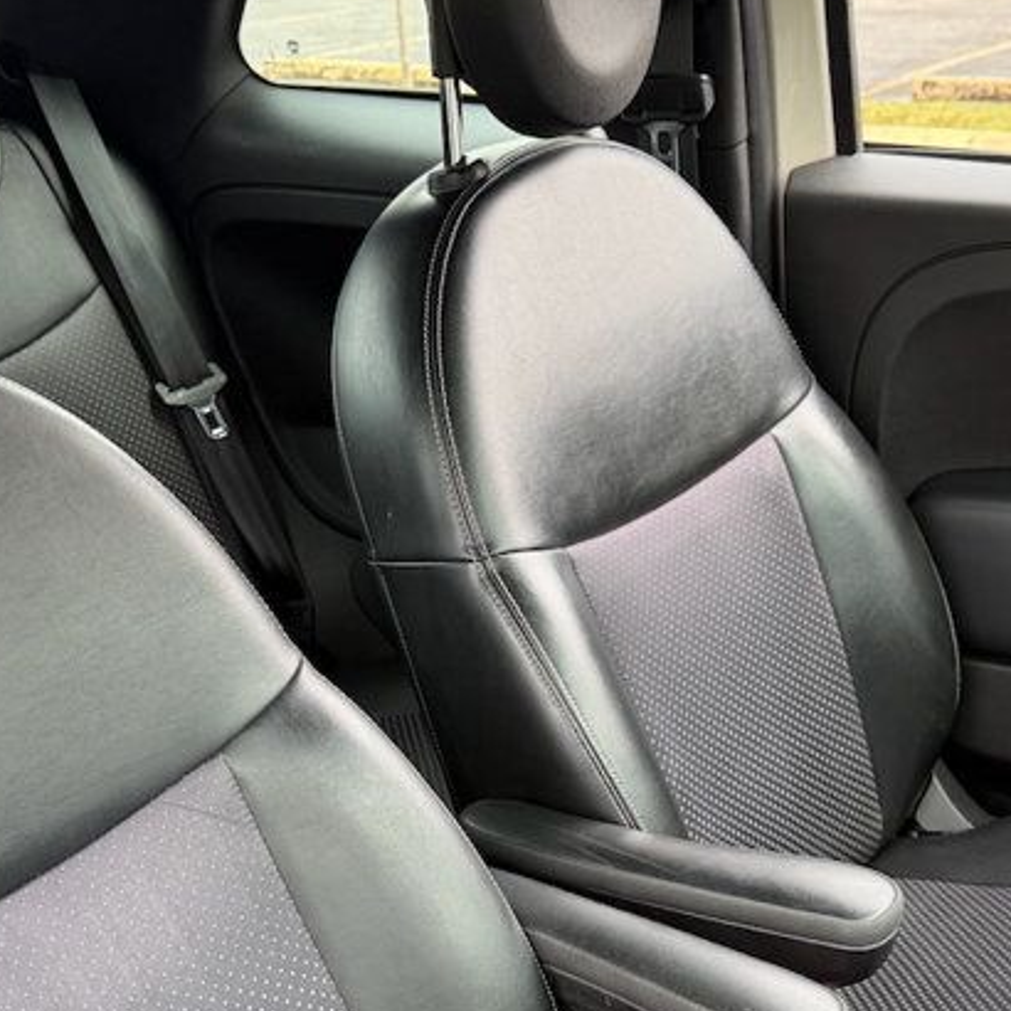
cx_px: 636
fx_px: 1751
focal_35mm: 53
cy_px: 868
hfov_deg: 32.0
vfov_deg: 31.0
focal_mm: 6.76
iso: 80
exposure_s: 1/188
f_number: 1.78
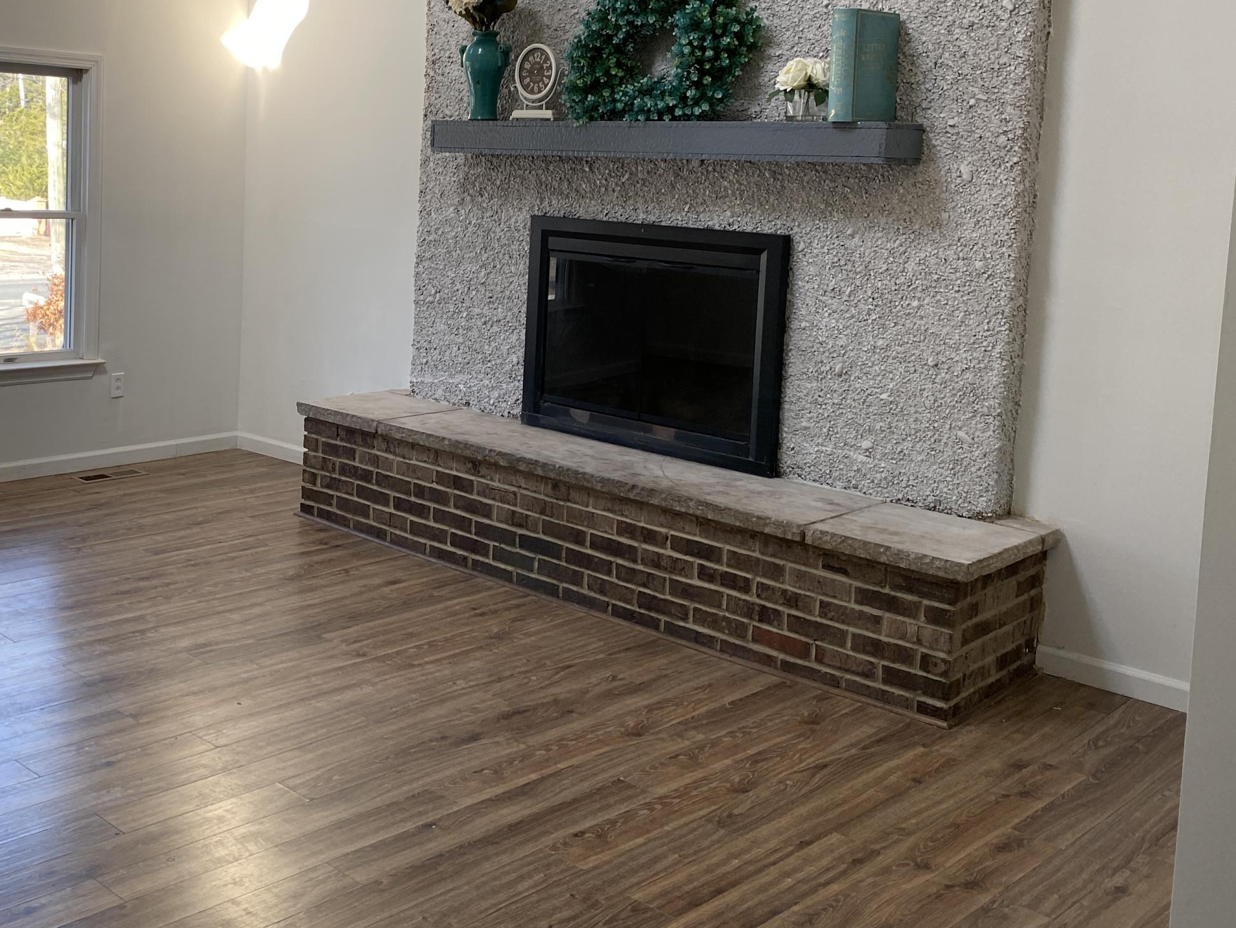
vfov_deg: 35.7
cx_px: 374
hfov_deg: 45.8
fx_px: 1428
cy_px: 322
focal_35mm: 40
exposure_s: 1/122
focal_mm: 4.25
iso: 50
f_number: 1.8
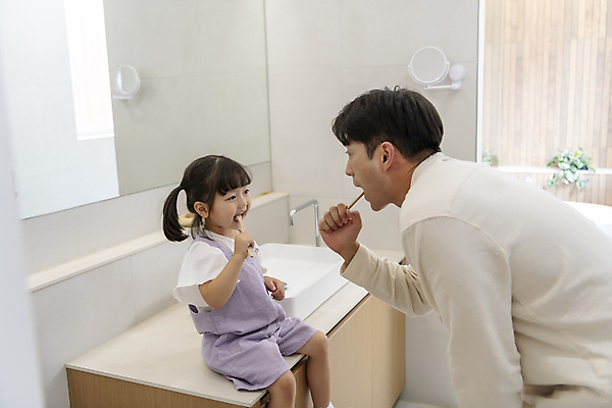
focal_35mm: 35
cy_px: 204
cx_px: 306
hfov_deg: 54.4
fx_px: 595
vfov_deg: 37.9
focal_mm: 35
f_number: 2.8
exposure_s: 1/50
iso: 250
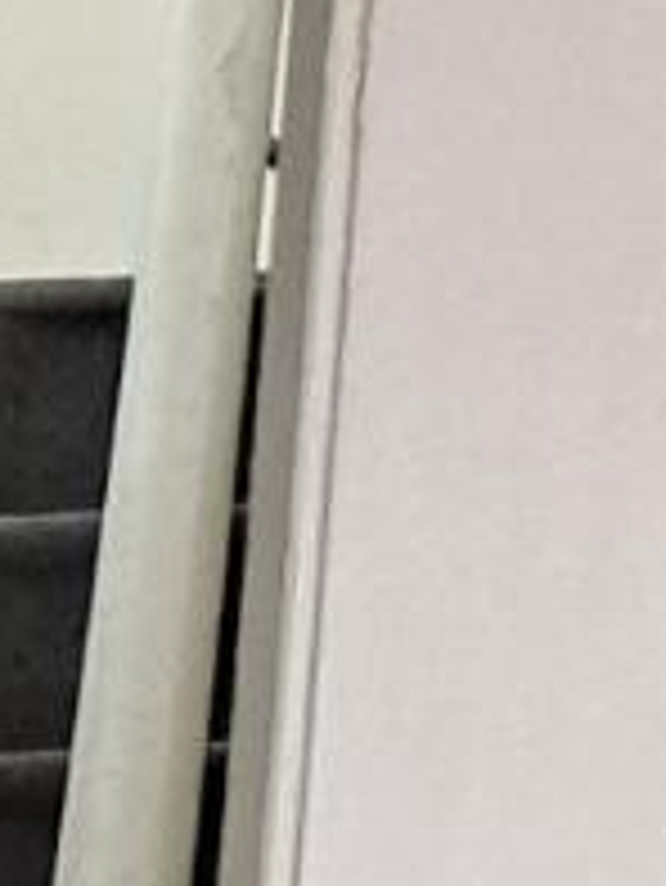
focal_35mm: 195
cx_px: -1102
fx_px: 4997
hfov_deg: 7.0
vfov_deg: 7.6
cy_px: 3346
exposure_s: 1/60
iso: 320
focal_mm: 4.6
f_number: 2
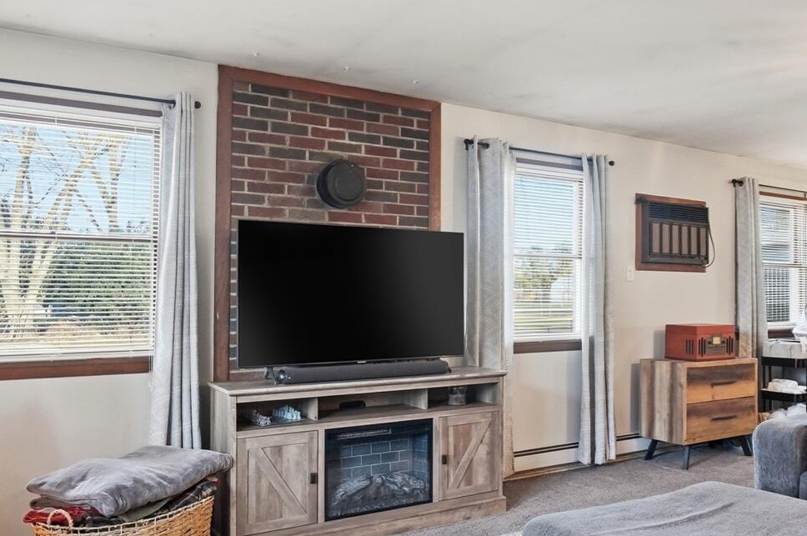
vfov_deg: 42.2
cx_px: 568
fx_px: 694
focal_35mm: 31
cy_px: 293
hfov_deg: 58.3
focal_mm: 10
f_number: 4
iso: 100
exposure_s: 1/160
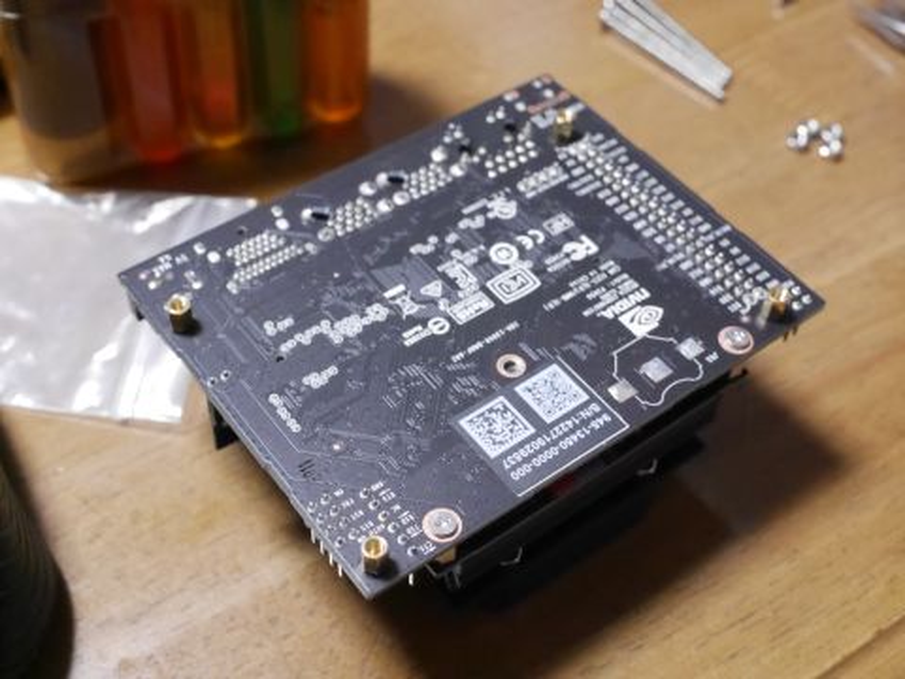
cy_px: 340
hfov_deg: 38.2
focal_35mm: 50
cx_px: 452
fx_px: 1307
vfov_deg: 29.1
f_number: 6.3
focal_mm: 25
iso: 6400
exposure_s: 1/40
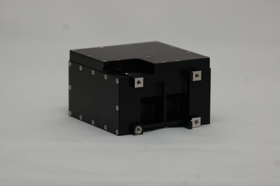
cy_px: 93
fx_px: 1399
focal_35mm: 180
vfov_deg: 7.6
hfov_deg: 11.4
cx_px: 140
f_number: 5.6
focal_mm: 120
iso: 400
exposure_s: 1/200
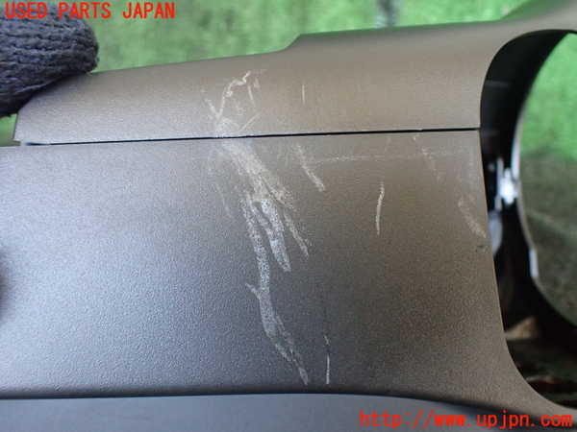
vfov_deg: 46.8
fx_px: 500
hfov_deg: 60.0
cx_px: 288
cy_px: 216
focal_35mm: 30
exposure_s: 1/125
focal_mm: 5.4
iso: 800
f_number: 2.3
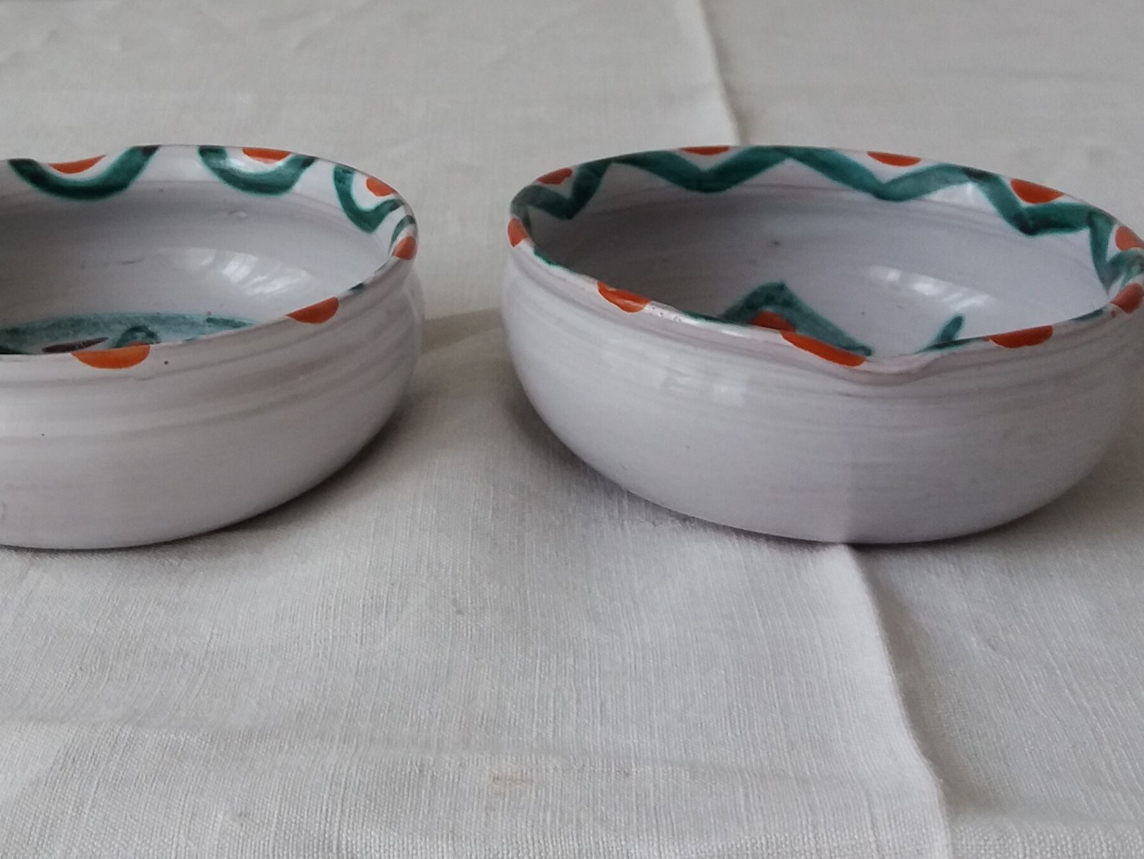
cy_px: 264
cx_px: 381
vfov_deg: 22.8
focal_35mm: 64
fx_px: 2115
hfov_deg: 30.0
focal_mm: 3.7
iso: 80
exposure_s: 1/50
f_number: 1.9
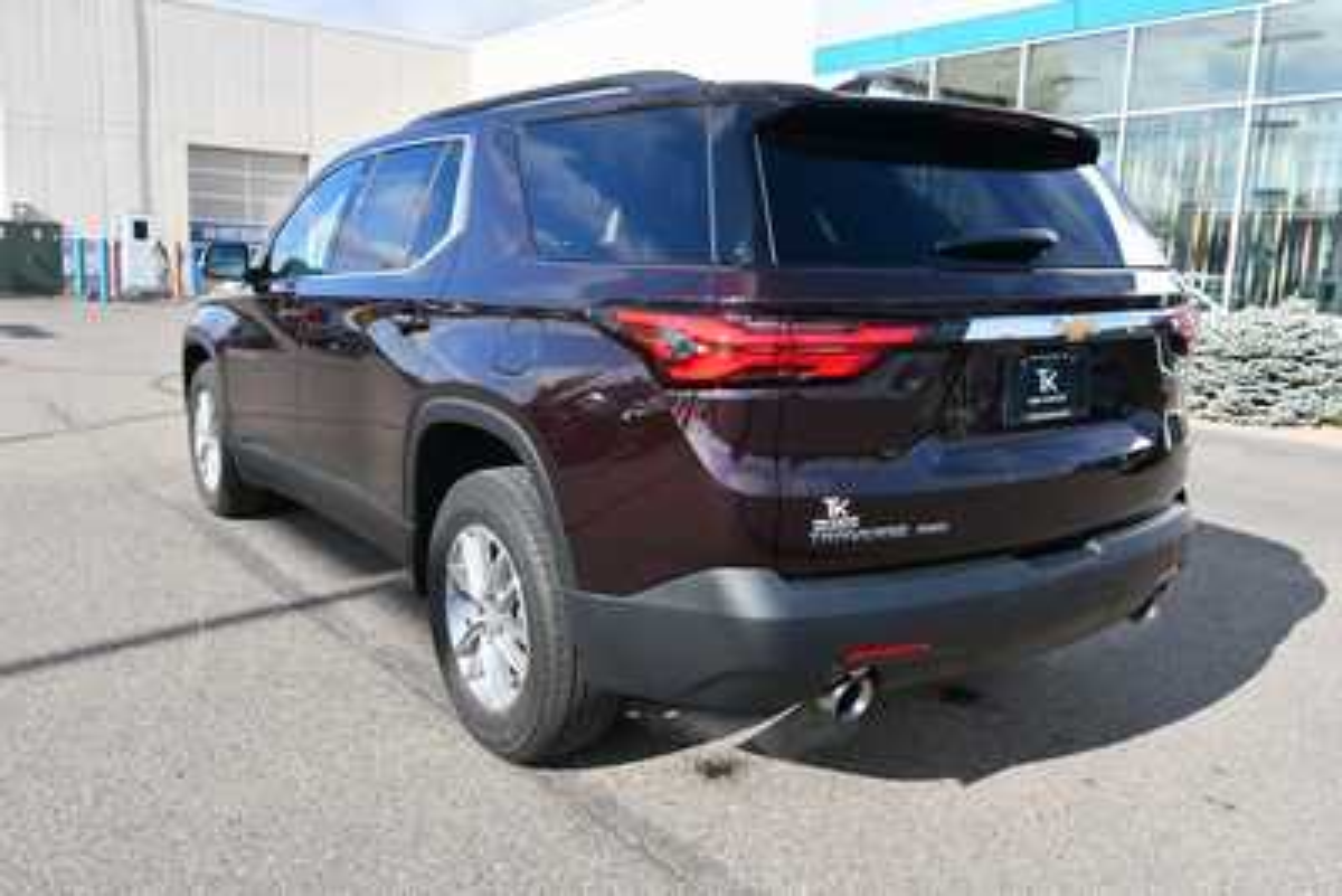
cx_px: 671
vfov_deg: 43.6
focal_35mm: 30
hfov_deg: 61.9
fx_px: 1119
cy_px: 448
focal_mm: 20
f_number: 8
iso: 180
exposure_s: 1/250
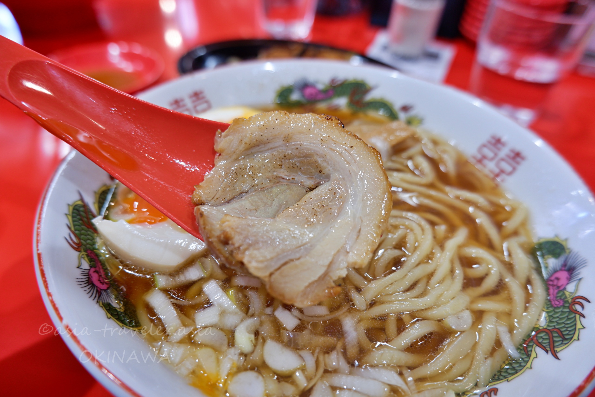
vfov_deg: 55.1
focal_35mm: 23
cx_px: 298
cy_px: 198
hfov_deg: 76.1
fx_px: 380
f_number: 3.5
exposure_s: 1/26
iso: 200
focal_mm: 15
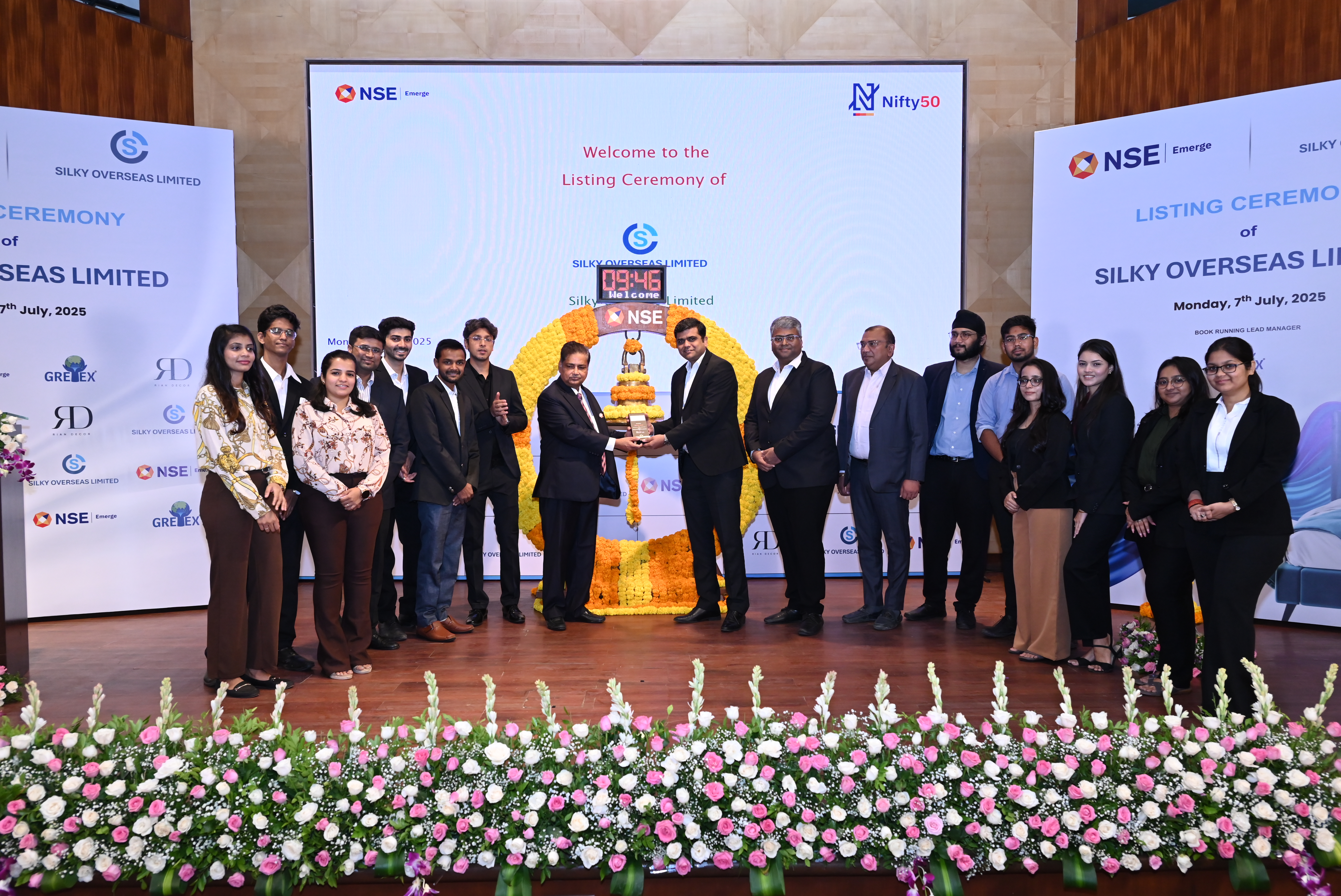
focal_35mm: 26
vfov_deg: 49.6
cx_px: 670
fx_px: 969
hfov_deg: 69.4
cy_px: 448
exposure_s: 1/125
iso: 1600
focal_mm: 26
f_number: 5
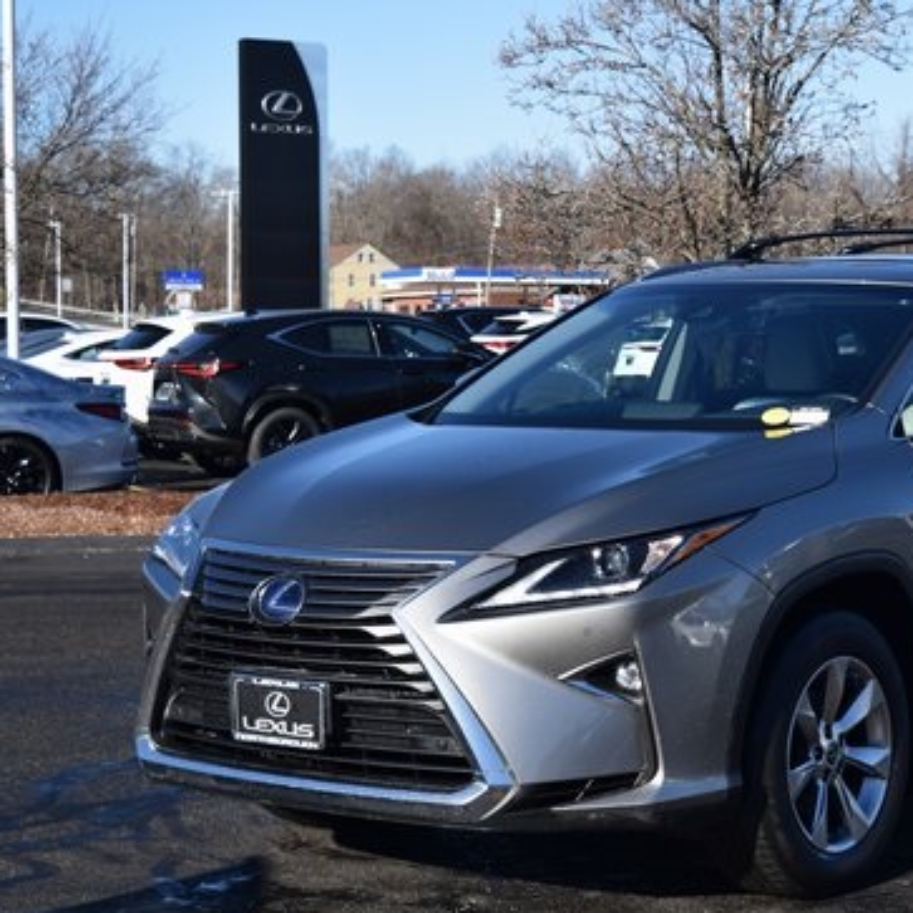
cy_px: 451
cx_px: 704
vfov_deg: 22.0
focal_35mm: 79
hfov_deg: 21.8
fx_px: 2350
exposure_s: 1/1600
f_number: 5.6
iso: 400
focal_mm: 35
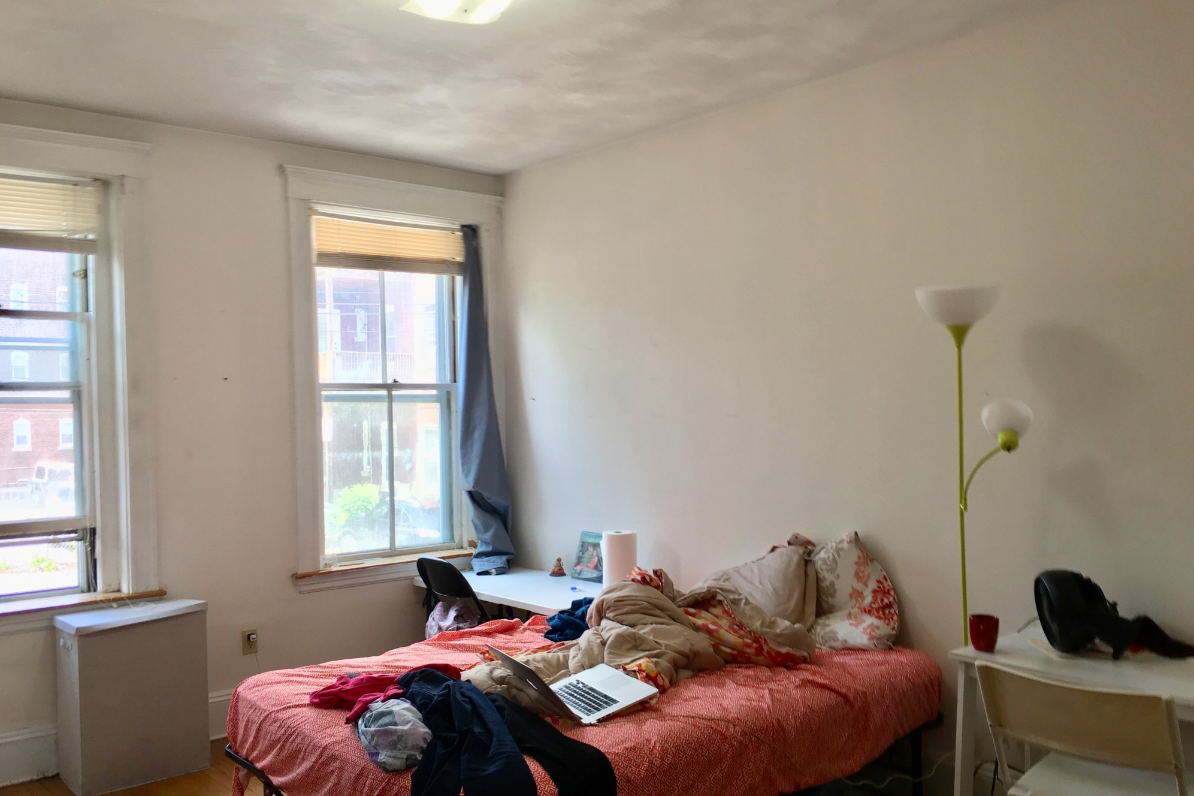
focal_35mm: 31
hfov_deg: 60.3
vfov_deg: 42.3
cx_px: 603
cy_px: 428
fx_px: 1028
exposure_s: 1/40
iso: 32
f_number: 2.2
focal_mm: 4.15
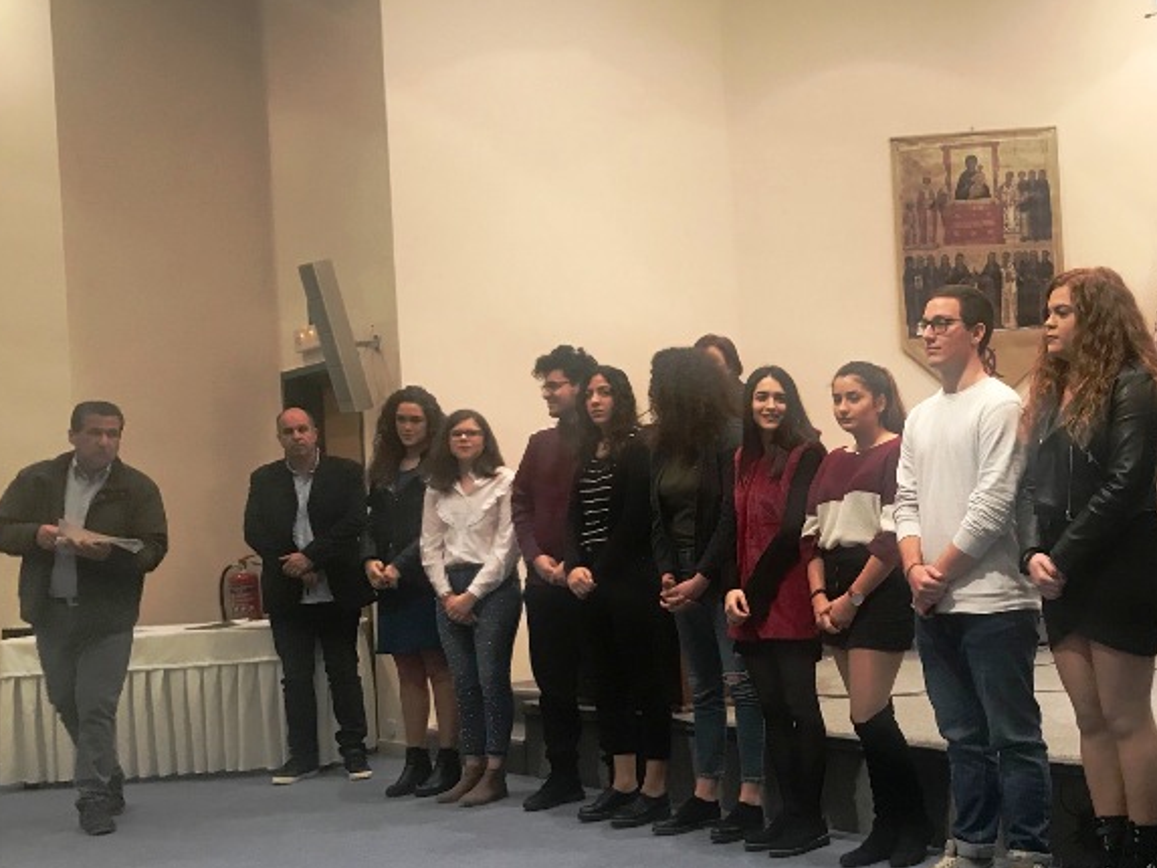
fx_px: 1471
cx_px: 846
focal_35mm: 44
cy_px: 528
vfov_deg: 32.8
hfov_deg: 41.8
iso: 64
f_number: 1.8
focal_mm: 3.99
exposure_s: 1/17
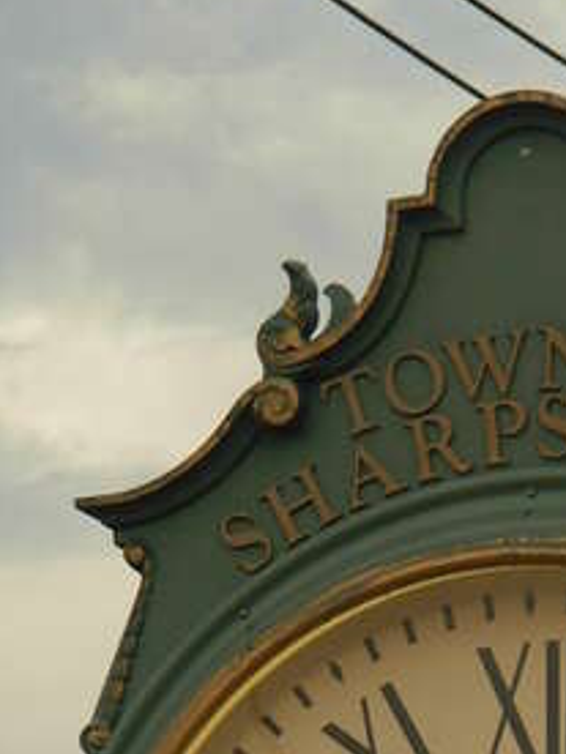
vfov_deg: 4.4
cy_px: 975
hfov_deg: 3.3
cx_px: 615
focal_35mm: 444
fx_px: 9680
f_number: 4.7
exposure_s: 1/80.6
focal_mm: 25.3
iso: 79
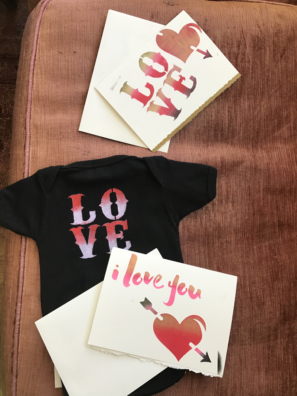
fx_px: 320
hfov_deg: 49.7
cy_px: 198
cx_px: 148
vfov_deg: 63.4
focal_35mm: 28
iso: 25
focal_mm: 3.99
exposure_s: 1/40
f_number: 1.8
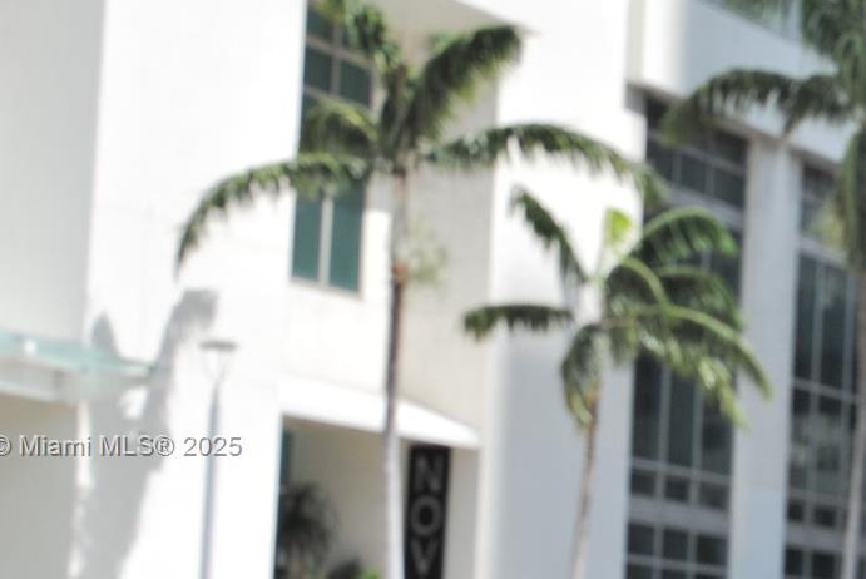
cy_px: 447
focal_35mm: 132
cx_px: 842
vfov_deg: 10.4
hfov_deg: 15.3
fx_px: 3178
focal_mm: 38
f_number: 10
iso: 100
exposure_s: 1/200
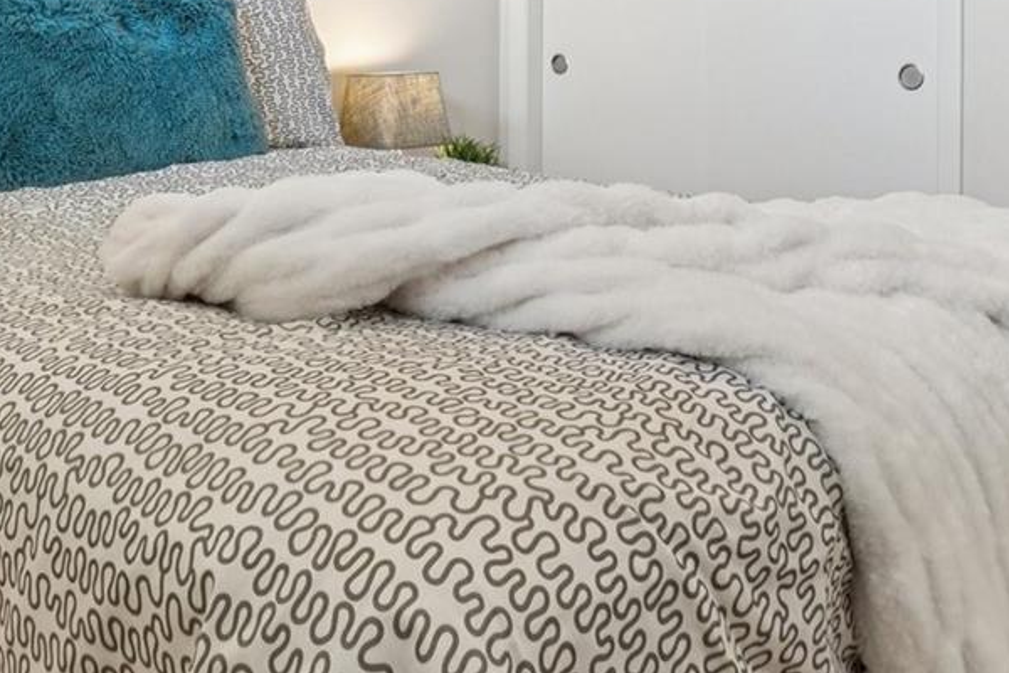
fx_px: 1121
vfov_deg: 31.1
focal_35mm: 40
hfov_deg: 48.2
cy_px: 10
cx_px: 412
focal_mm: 10
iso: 400
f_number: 8
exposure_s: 1/30
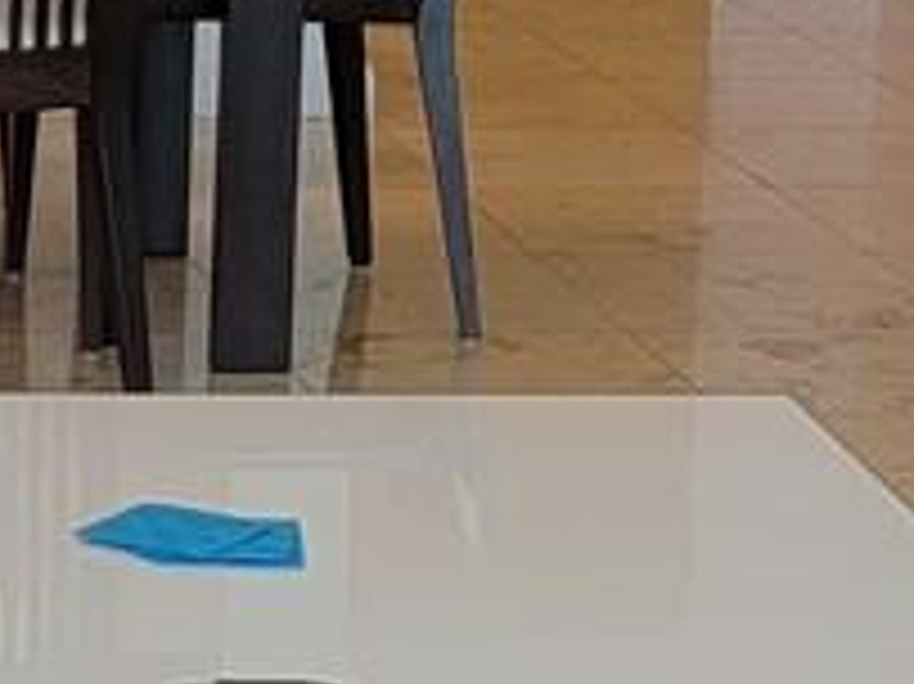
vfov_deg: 7.8
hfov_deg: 10.5
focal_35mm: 189
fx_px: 4987
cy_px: 580
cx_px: 234
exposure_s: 1/119
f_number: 1.8
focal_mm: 6.7
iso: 100
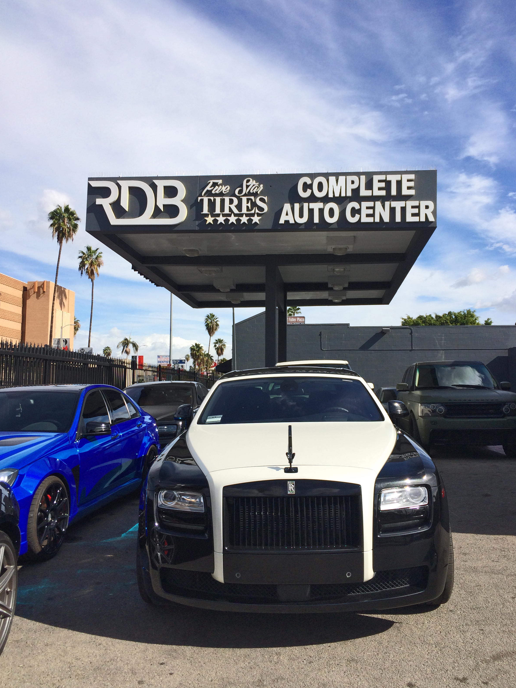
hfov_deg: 45.4
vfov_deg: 58.4
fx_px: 616
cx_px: 265
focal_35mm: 31
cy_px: 342
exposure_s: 1/2564
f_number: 2.2
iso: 40
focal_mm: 4.12
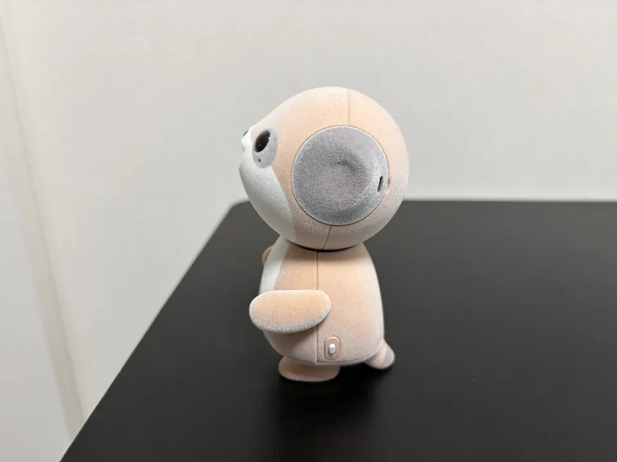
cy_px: 231
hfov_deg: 67.3
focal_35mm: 26
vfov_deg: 53.1
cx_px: 308
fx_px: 463
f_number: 1.6
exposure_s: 1/60
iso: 250
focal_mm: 5.96
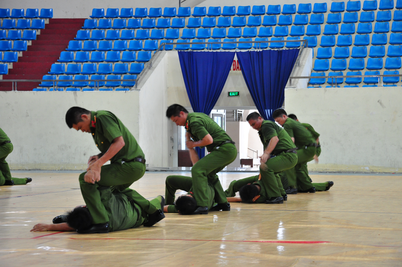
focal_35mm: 105
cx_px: 201
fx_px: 1171
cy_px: 134
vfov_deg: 13.0
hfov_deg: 19.5
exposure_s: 1/25
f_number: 5.3
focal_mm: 70
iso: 1000
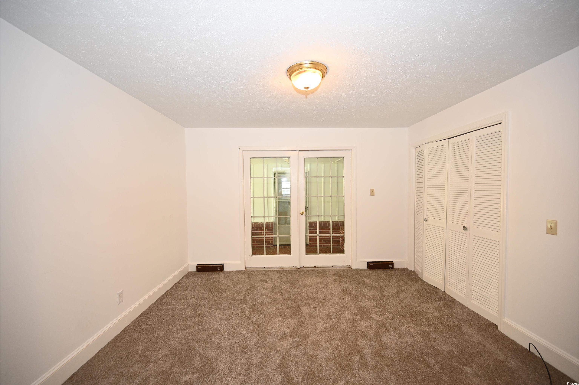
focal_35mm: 14
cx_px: 290
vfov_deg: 81.1
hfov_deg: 104.3
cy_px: 192
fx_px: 225
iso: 720
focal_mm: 14
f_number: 4
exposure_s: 1/60
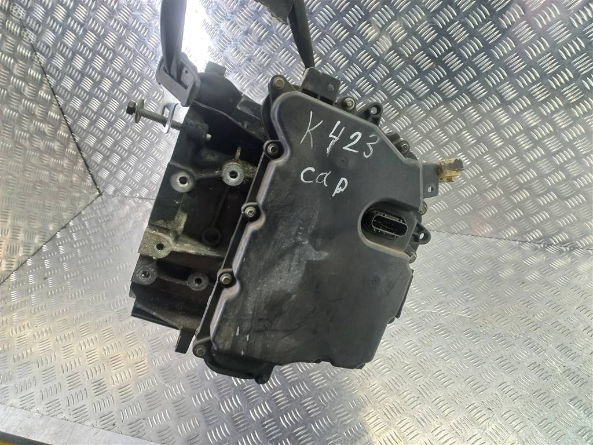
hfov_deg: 69.4
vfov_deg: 54.9
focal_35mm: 25
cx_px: 296
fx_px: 428
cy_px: 222
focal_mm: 4.6
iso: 200
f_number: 1.8
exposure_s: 1/50
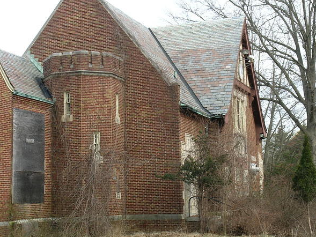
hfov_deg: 25.7
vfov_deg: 19.4
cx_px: 152
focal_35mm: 76
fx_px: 694
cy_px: 111
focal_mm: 14.5
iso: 50
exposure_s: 1/95.2
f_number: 5.5
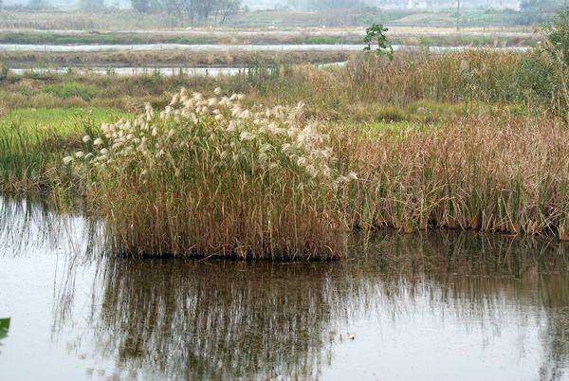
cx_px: 284
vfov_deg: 10.2
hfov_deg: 15.2
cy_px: 190
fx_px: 2137
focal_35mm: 135
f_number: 5.6
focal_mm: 90
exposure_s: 1/200
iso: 100
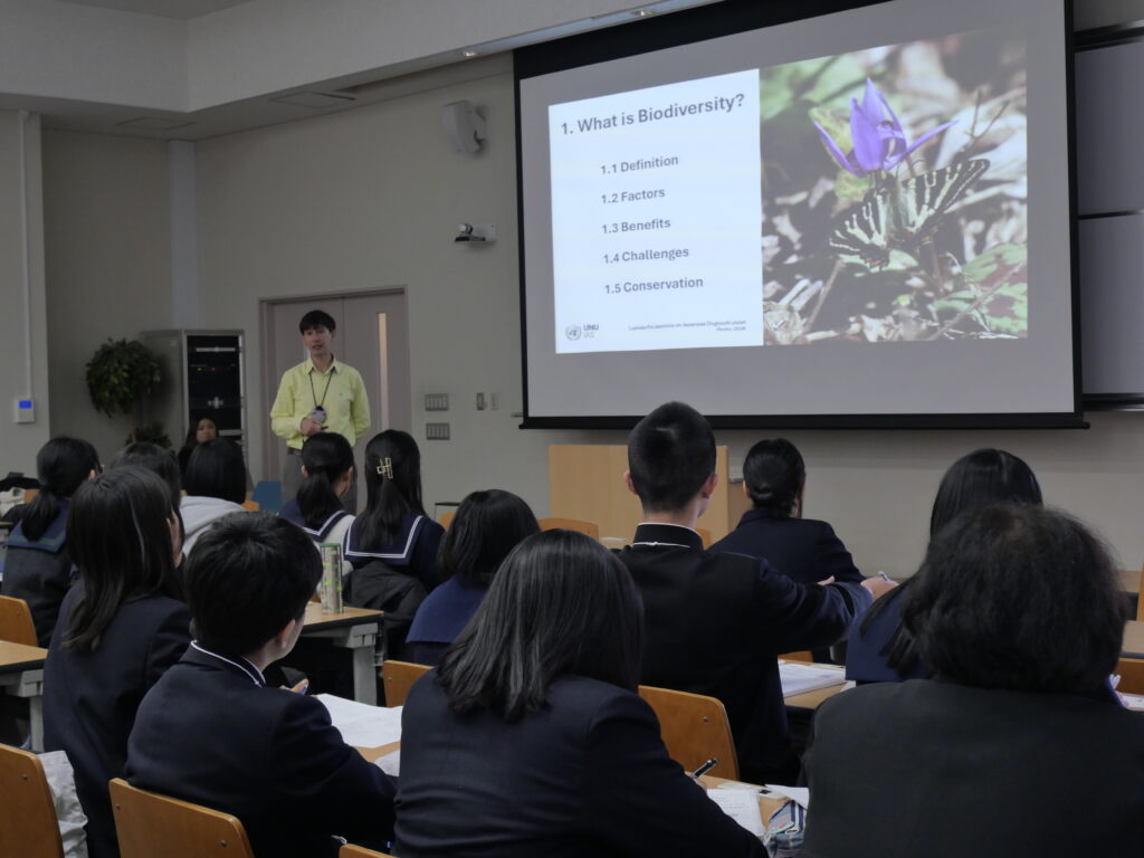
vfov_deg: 29.1
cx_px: 572
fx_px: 1652
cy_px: 429
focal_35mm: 50
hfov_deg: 38.2
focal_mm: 25
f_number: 5.1
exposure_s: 1/60
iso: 800
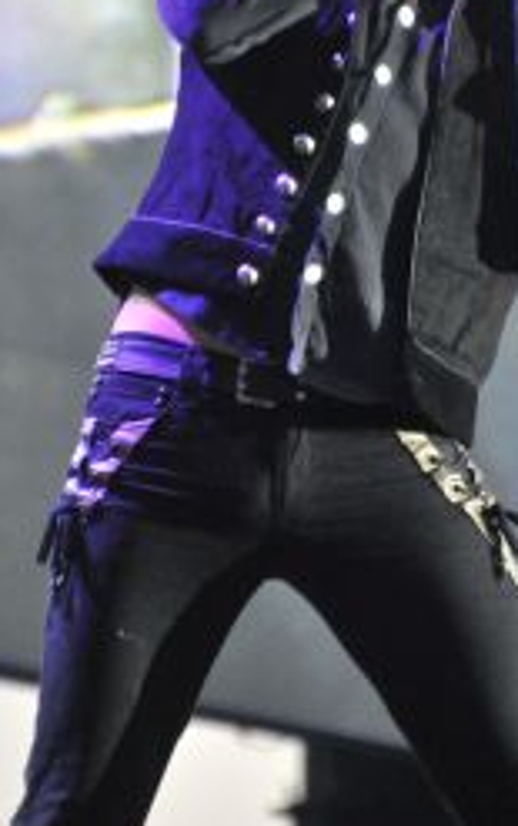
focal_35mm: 667
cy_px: 197
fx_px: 15022
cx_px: 381
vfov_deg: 3.1
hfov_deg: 2.0
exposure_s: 1/80
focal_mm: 270
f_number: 6.3
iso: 2800
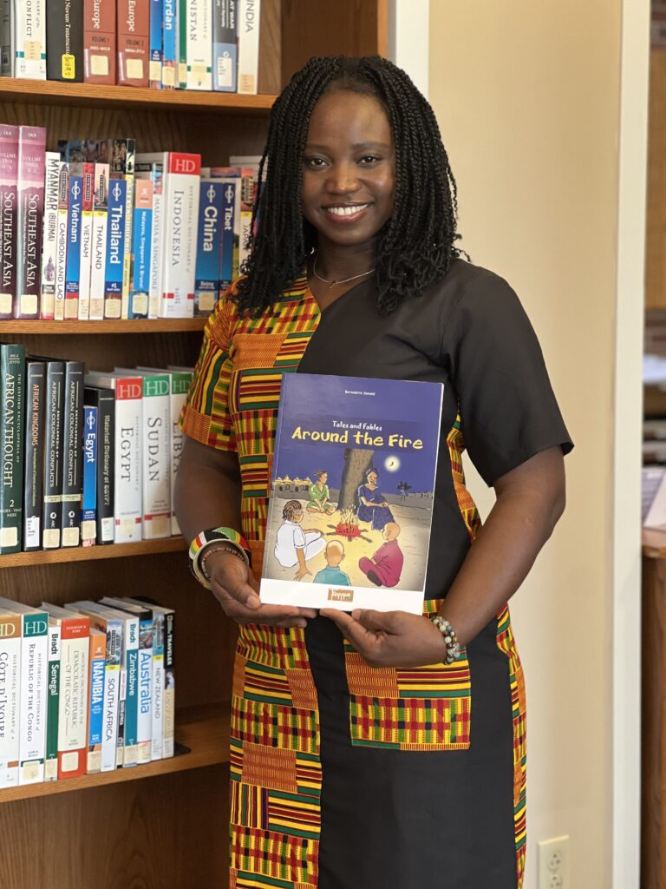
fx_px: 1975
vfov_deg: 25.3
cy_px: 444
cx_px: 333
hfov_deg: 19.1
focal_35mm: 77
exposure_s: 1/40
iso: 250
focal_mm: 9
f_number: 2.8
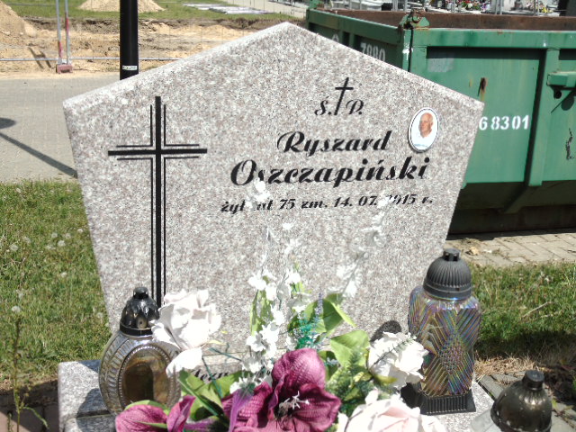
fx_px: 765
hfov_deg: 41.2
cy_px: 216
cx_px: 288
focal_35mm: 46
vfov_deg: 31.5
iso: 80
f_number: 4.1
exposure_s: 1/1000
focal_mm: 8.2
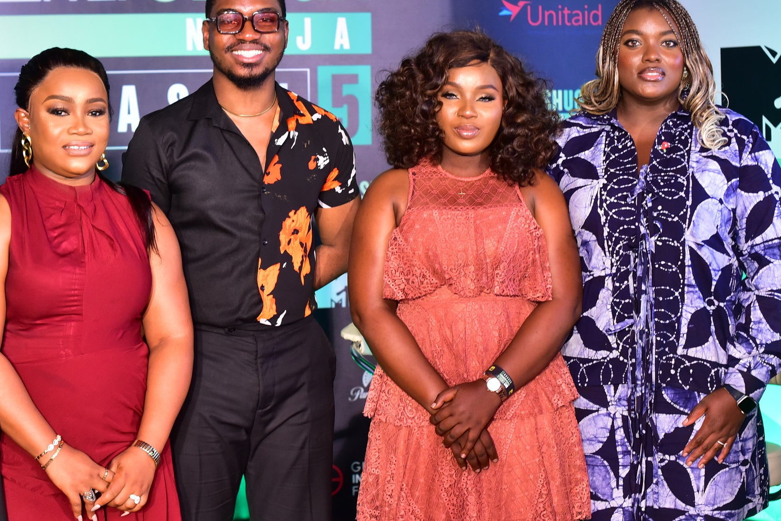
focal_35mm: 77
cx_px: 287
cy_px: 248
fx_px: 1671
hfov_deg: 26.2
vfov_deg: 17.7
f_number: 4.5
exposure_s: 1/100
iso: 1600
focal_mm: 50
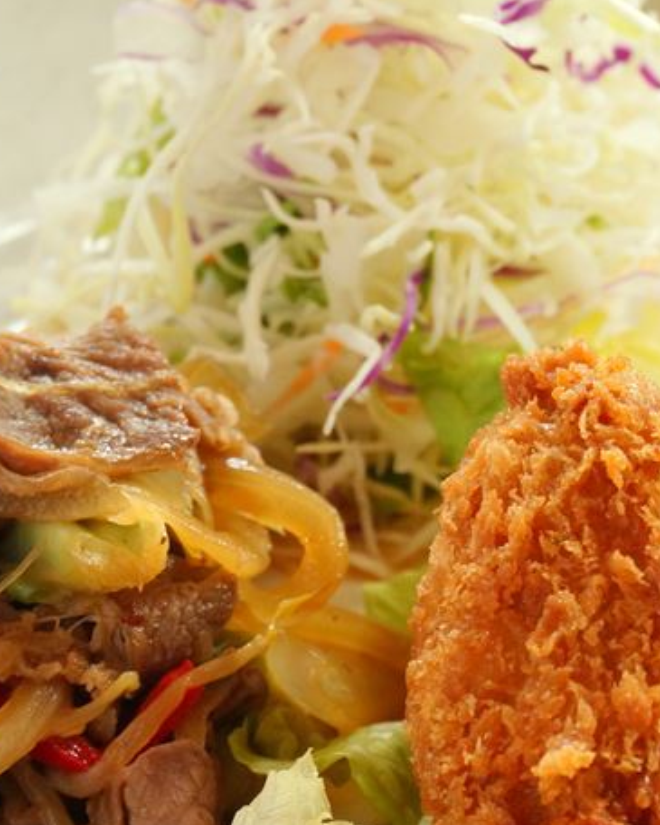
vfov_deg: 16.8
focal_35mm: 114
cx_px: 327
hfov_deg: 13.5
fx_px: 2783
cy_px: 566
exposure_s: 1/80
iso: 800
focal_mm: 37
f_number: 8
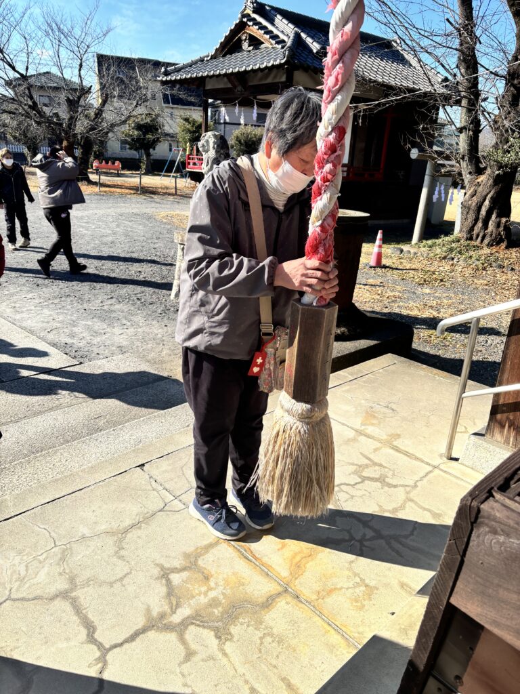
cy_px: 347
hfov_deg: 53.1
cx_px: 260
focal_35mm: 26
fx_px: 521
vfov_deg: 67.3
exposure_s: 1/1876
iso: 50
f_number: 1.6
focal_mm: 5.96
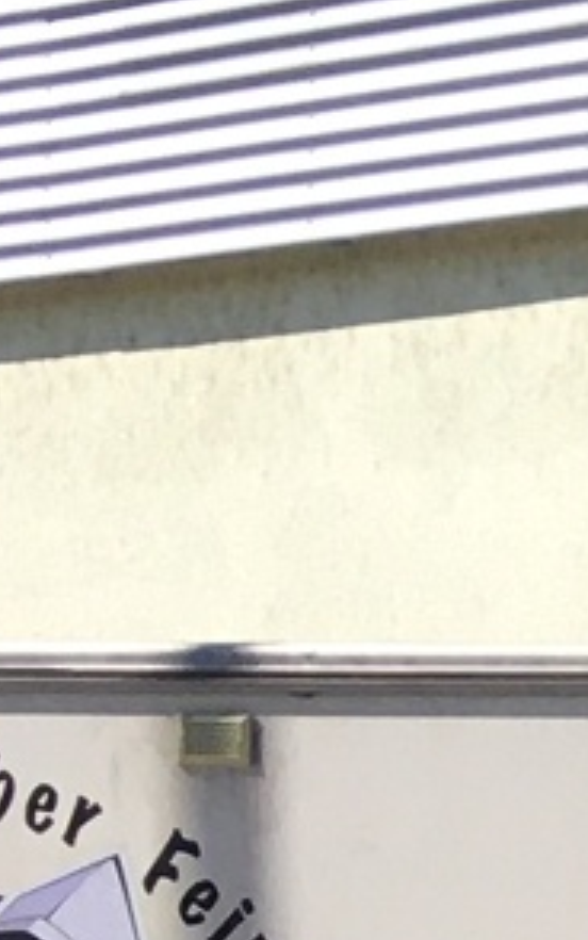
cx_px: 3940
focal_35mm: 268
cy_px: 1391
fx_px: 6865
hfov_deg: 3.8
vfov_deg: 7.7
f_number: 2.2
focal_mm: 4.15
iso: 25
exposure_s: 1/1261
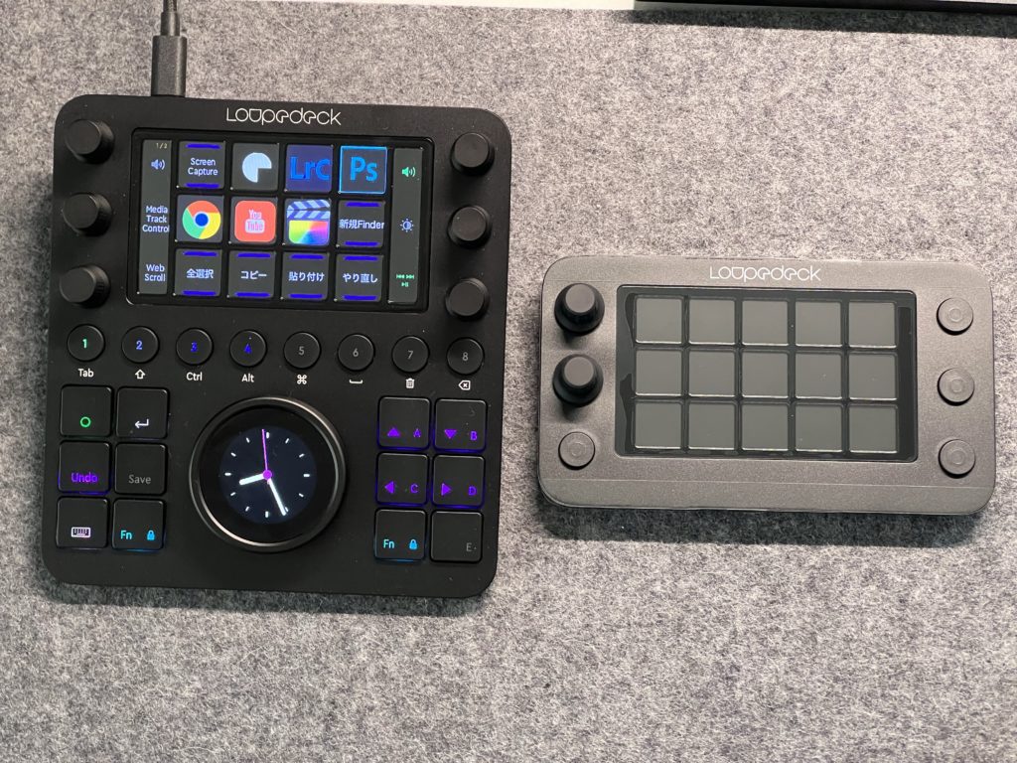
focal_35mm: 77
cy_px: 382
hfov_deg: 25.3
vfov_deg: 19.1
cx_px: 508
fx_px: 2262
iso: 500
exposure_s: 1/60
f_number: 2.8
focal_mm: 9
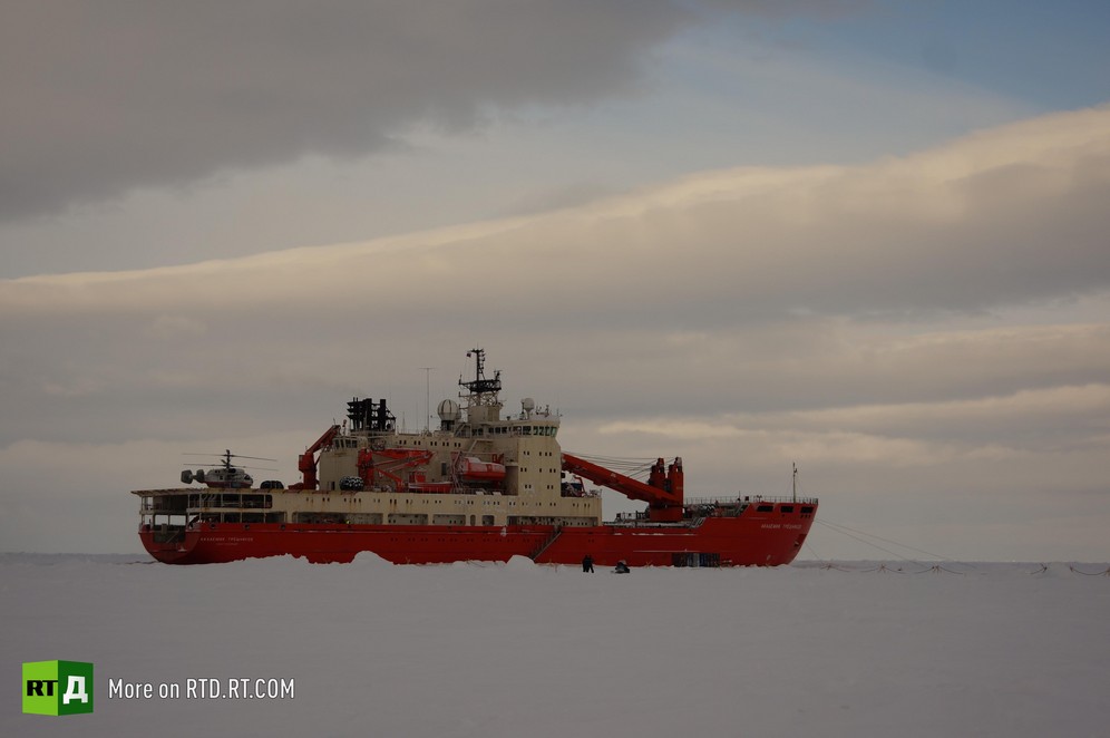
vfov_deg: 21.2
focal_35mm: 64
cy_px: 369
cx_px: 555
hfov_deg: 31.4
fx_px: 1971
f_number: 5
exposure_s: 1/1250
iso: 100
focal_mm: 43
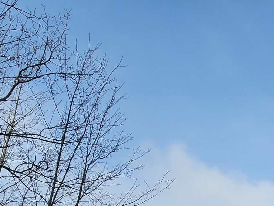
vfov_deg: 24.0
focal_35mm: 45
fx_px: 356
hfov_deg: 35.4
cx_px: 308
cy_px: 324
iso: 50
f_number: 2.2
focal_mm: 2.2
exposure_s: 1/1321
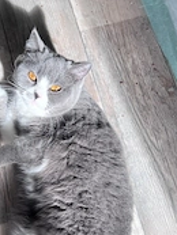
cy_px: 173
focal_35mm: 60
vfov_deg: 31.7
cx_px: 19
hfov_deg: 23.8
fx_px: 409
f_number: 1.5
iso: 50
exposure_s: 1/445
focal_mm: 5.7
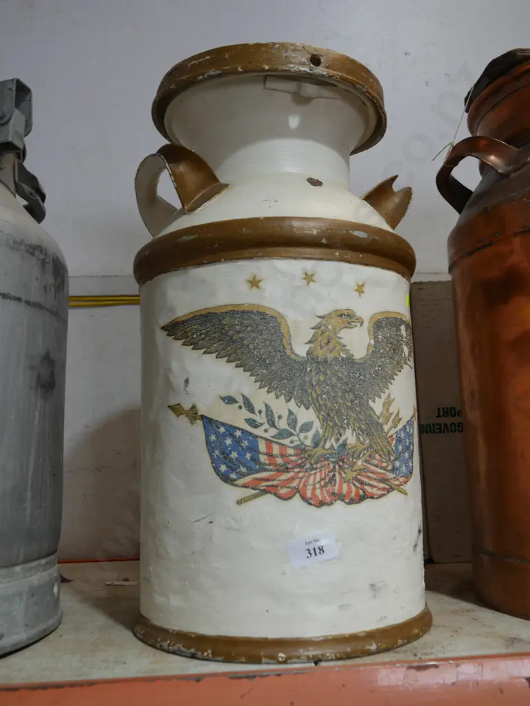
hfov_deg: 41.8
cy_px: 353
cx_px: 265
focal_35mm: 34
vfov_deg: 53.9
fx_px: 694
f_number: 4.5
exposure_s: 1/60
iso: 200
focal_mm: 17
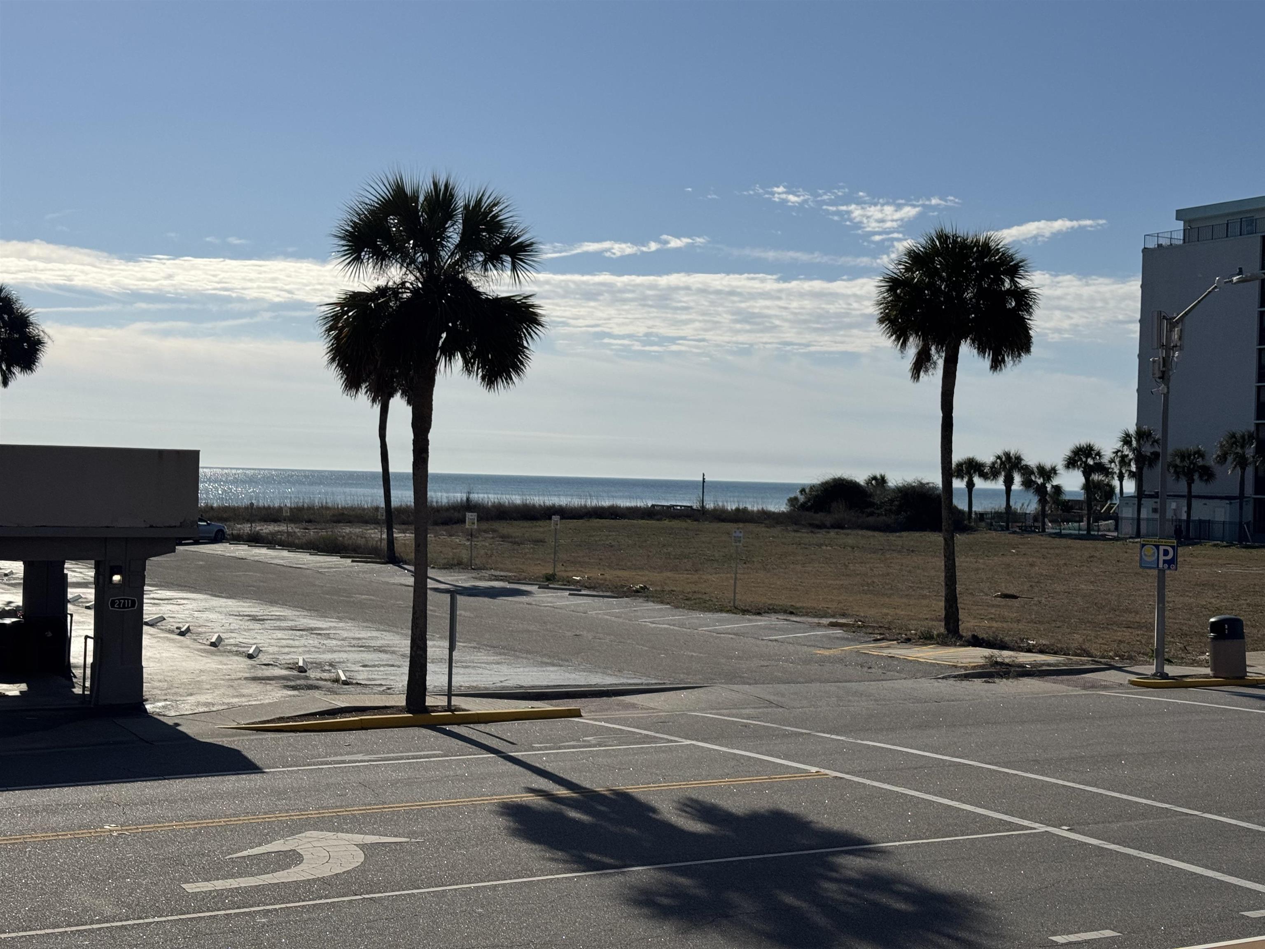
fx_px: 1754
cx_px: 632
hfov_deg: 39.7
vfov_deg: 30.3
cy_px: 474
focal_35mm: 48
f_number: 1.78
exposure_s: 1/15385
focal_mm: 6.76
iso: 50
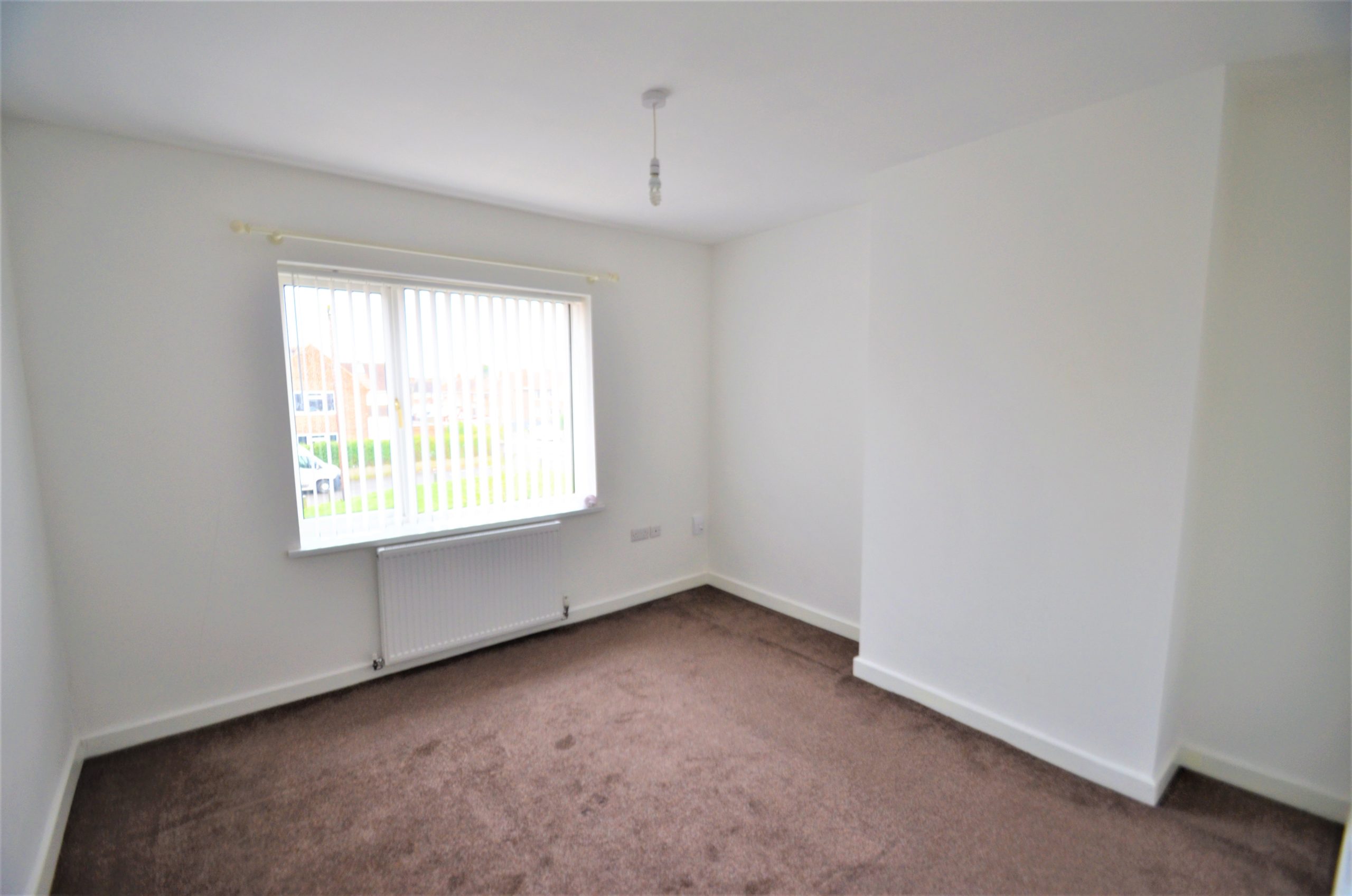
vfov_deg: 77.1
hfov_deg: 100.5
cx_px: 676
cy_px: 448
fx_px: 562
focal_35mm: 15
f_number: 4
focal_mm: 10
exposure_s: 1/60
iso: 450
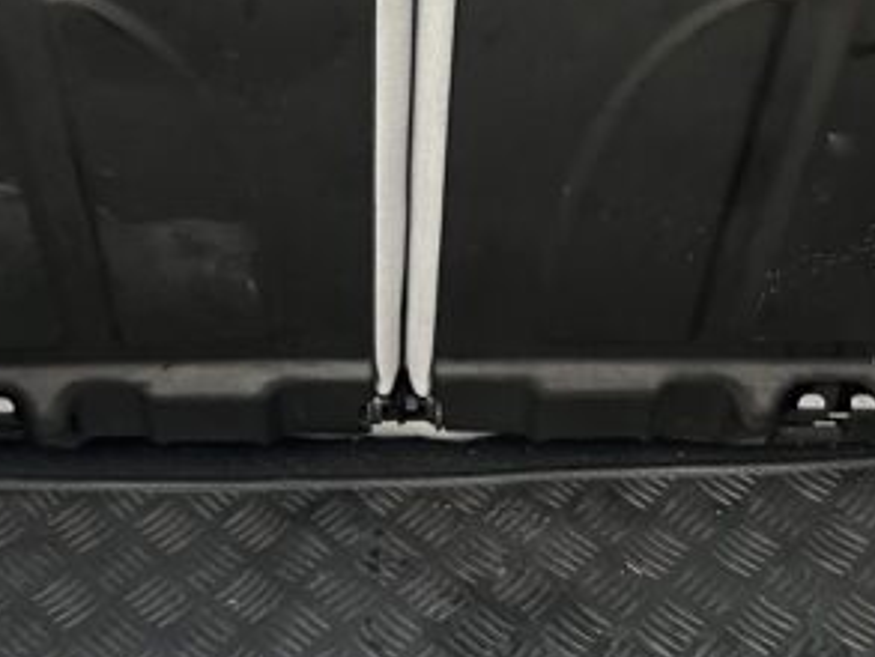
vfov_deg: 20.0
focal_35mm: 71
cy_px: -30
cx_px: 382
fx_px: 1795
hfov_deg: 27.4
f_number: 1.5
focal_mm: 5.7
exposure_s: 1/77
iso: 125
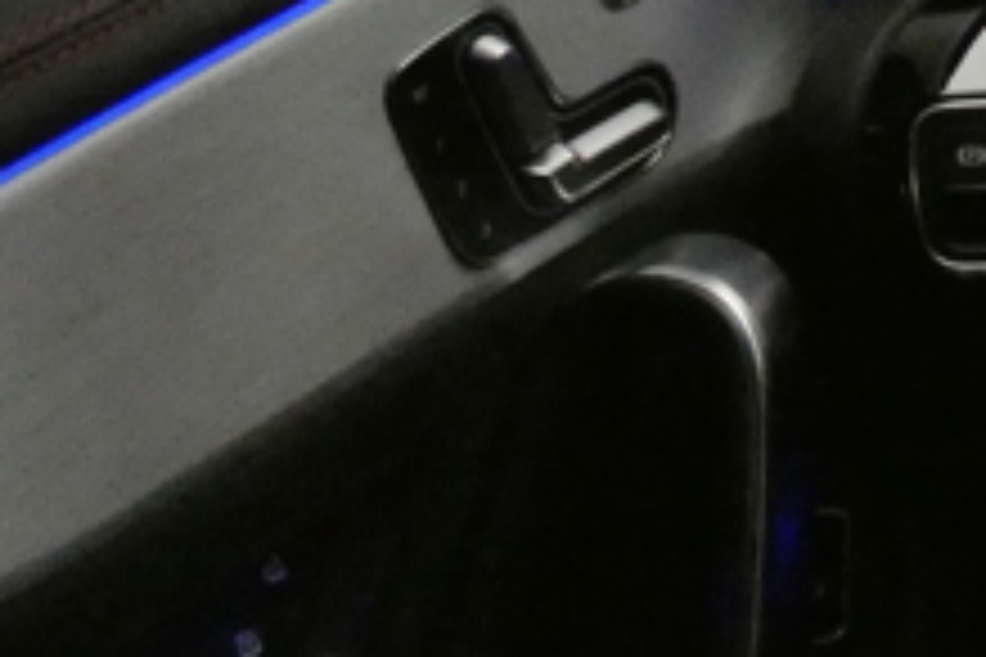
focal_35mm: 76
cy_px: 86
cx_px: 1760
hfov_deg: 19.8
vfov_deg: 17.7
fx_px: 2081
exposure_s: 1/50
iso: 1600
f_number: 2.8
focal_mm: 3.6
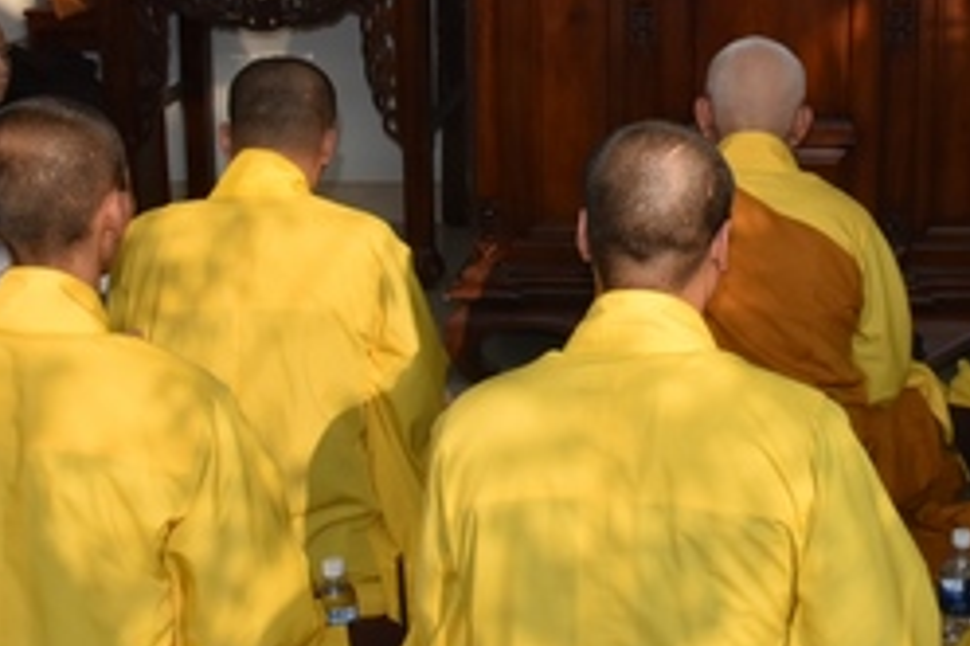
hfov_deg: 31.2
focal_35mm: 63
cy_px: 43
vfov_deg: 21.0
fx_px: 1696
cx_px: 763
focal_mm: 24
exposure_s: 1/200
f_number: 18
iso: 640
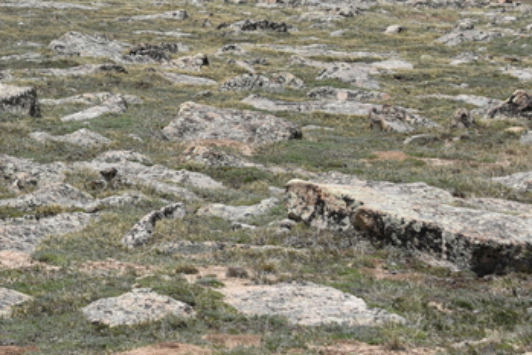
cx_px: -162
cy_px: -12
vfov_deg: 7.8
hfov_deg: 11.4
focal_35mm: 176
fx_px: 2602
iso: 100
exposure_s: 1/320
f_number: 9
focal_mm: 48
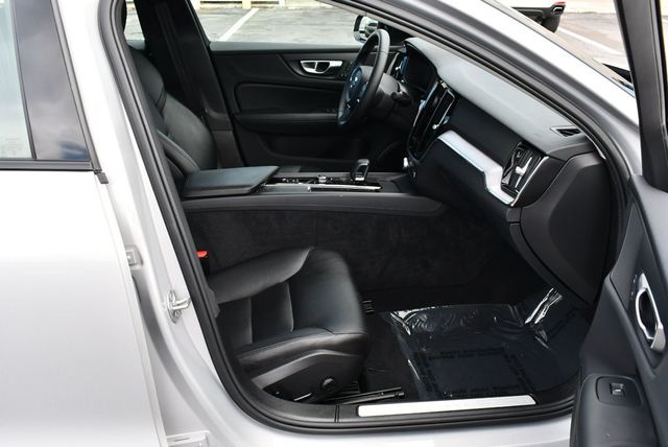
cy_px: 224
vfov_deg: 36.9
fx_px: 669
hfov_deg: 53.1
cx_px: 334
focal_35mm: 36
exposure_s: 1/250
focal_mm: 18
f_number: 5.6
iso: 400
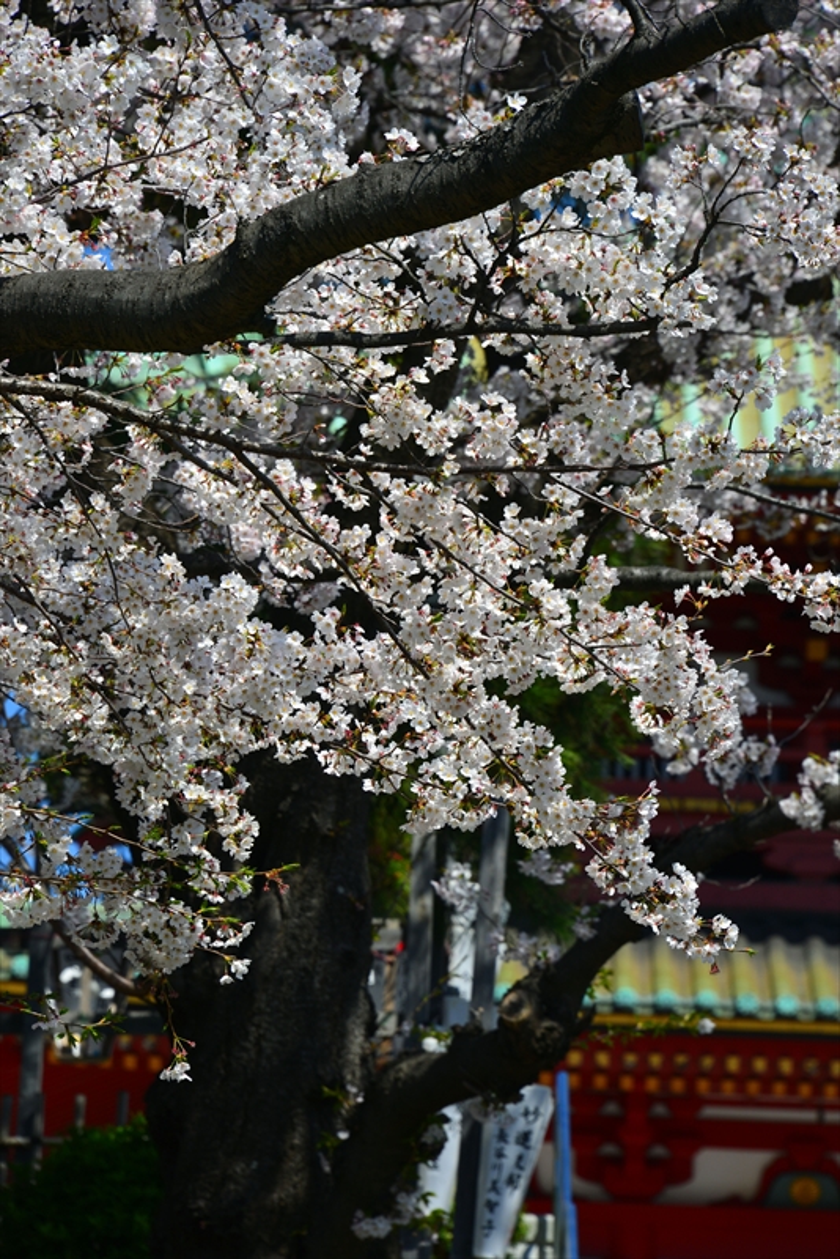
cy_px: 630
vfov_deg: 6.9
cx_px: 420
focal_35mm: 300
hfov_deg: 4.6
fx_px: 10490
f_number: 13
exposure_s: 1/640
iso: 400
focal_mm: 300
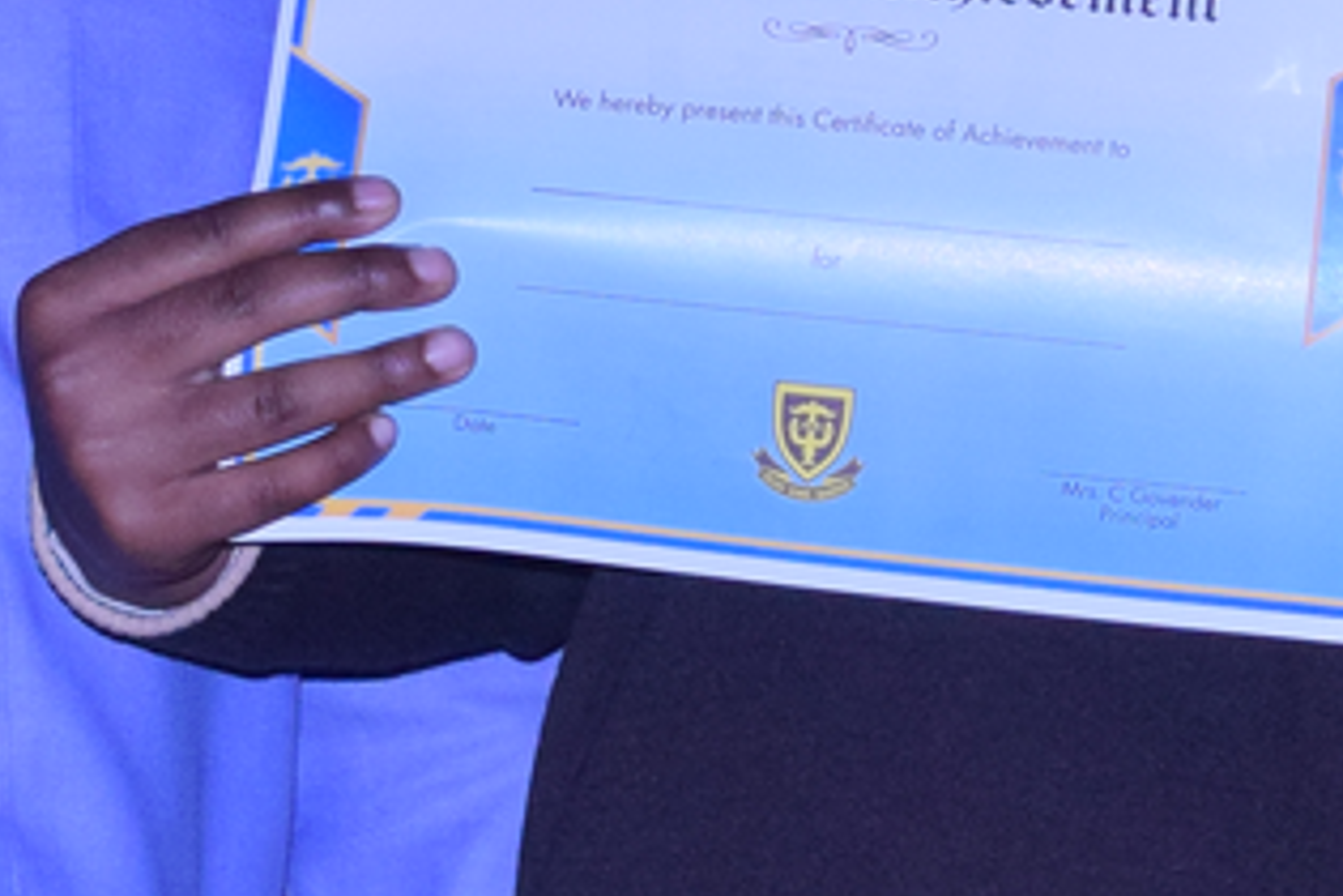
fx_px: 14637
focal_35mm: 392
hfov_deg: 5.2
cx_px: 1279
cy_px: -243
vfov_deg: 3.5
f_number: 8
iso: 1000
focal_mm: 55
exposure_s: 1/60
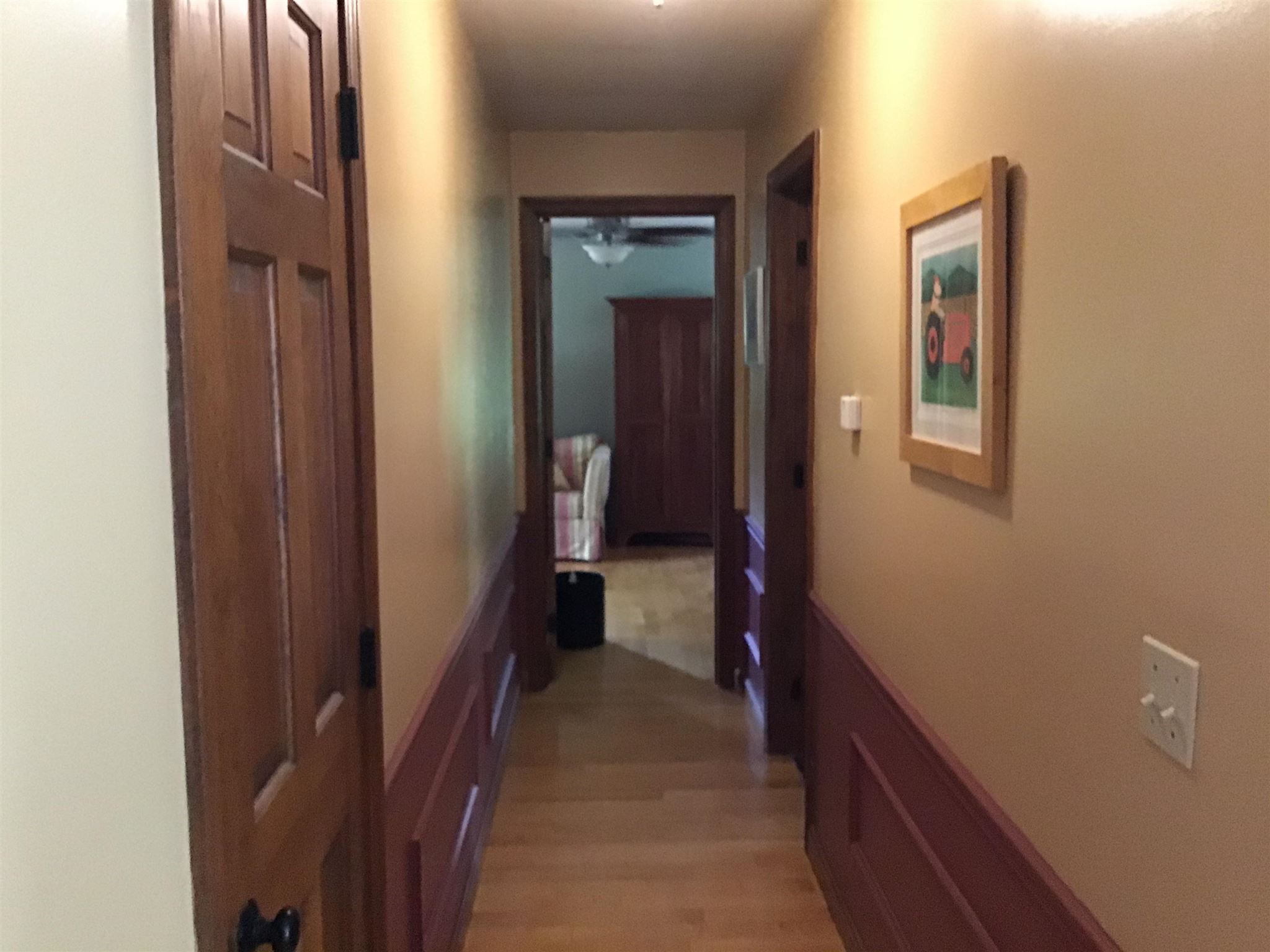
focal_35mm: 31
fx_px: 1137
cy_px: 476
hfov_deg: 58.4
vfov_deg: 45.4
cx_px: 635
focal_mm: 3.3
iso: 500
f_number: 2.4
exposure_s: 1/15
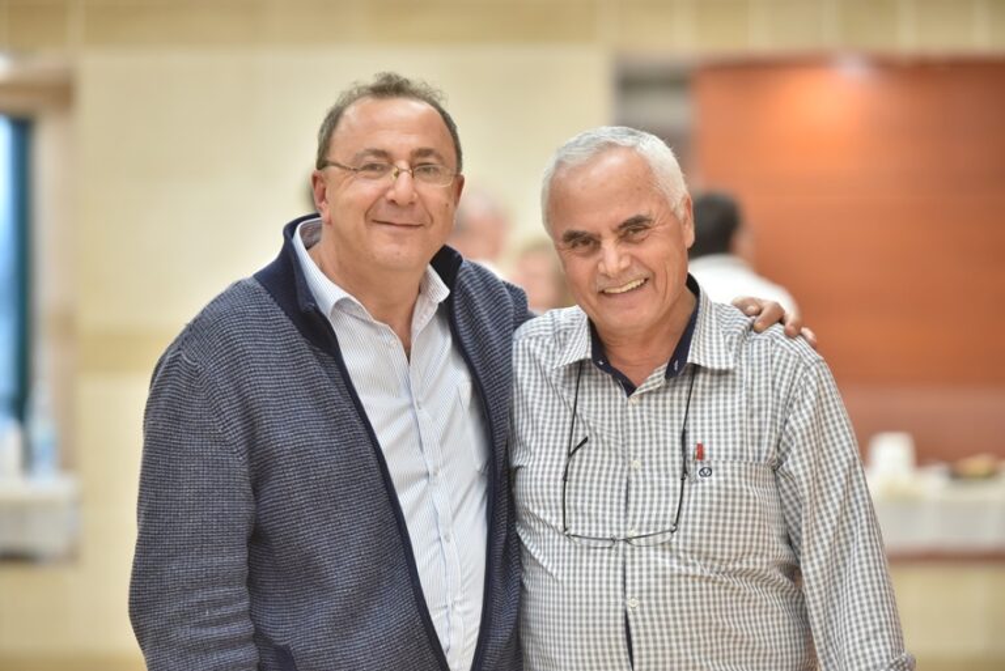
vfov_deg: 8.6
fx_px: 4469
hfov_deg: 12.8
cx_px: 502
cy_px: 336
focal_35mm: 160
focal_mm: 160
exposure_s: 1/250
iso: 2000
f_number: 3.2
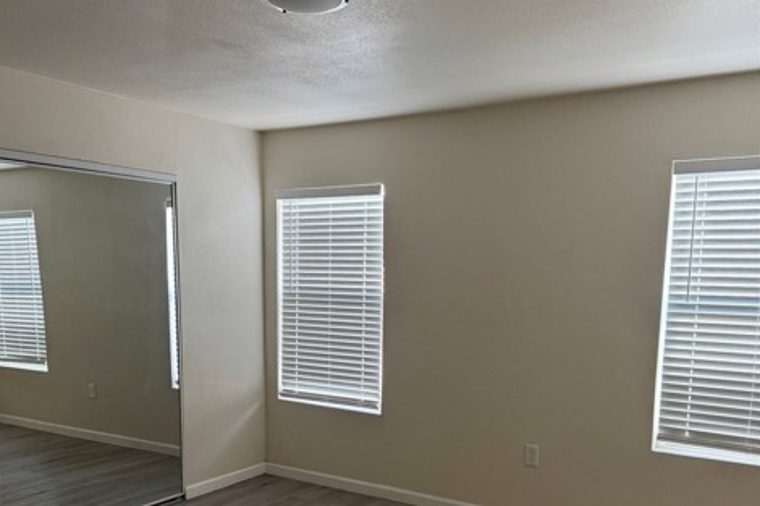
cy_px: 370
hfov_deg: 55.8
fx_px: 717
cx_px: 374
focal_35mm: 34
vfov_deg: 38.0
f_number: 1.78
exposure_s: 1/60
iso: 320
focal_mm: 6.76
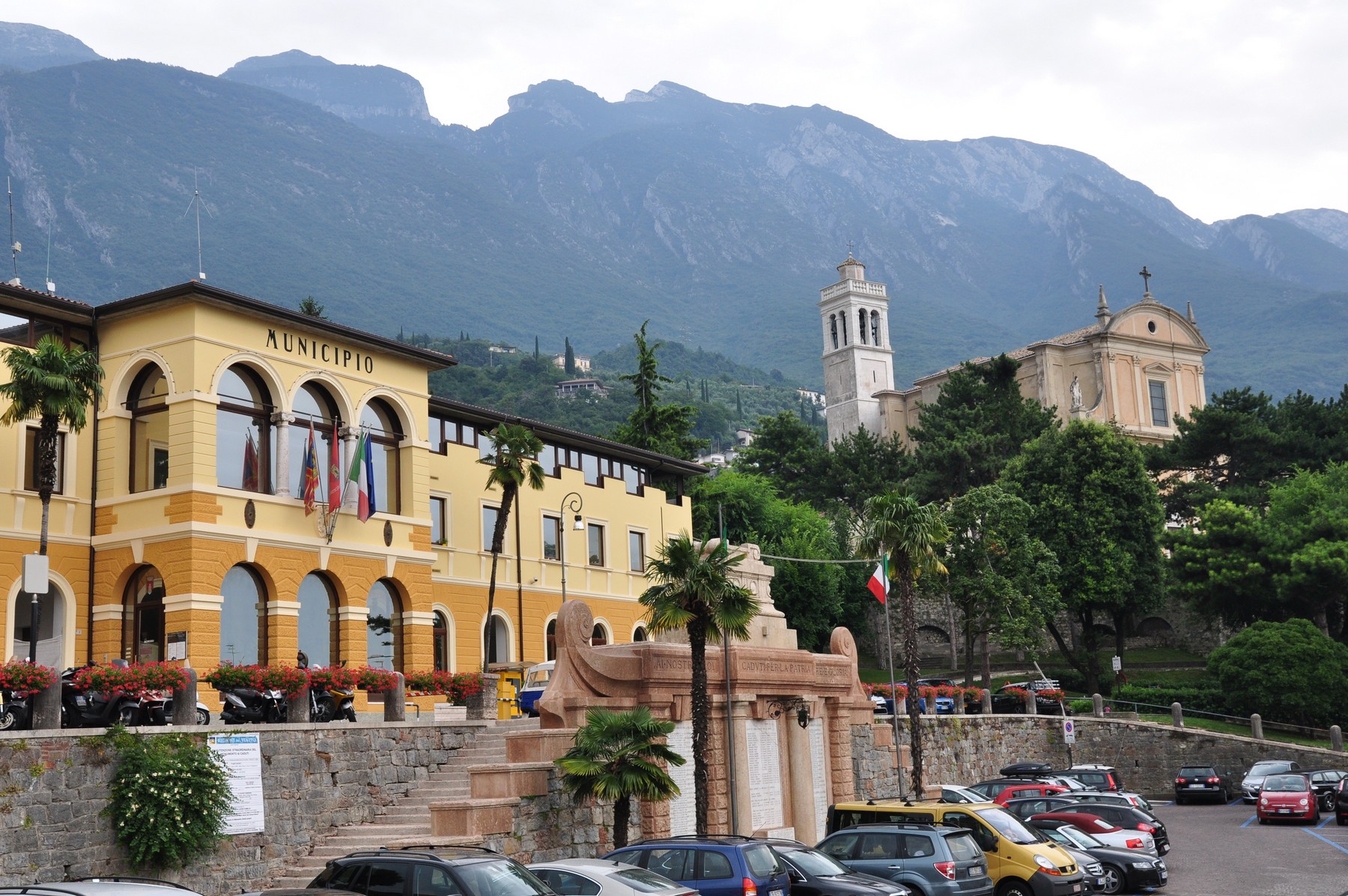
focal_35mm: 40
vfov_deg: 32.9
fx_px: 1515
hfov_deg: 48.0
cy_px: 448
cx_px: 674
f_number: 10
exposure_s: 1/200
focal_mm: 27
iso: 400
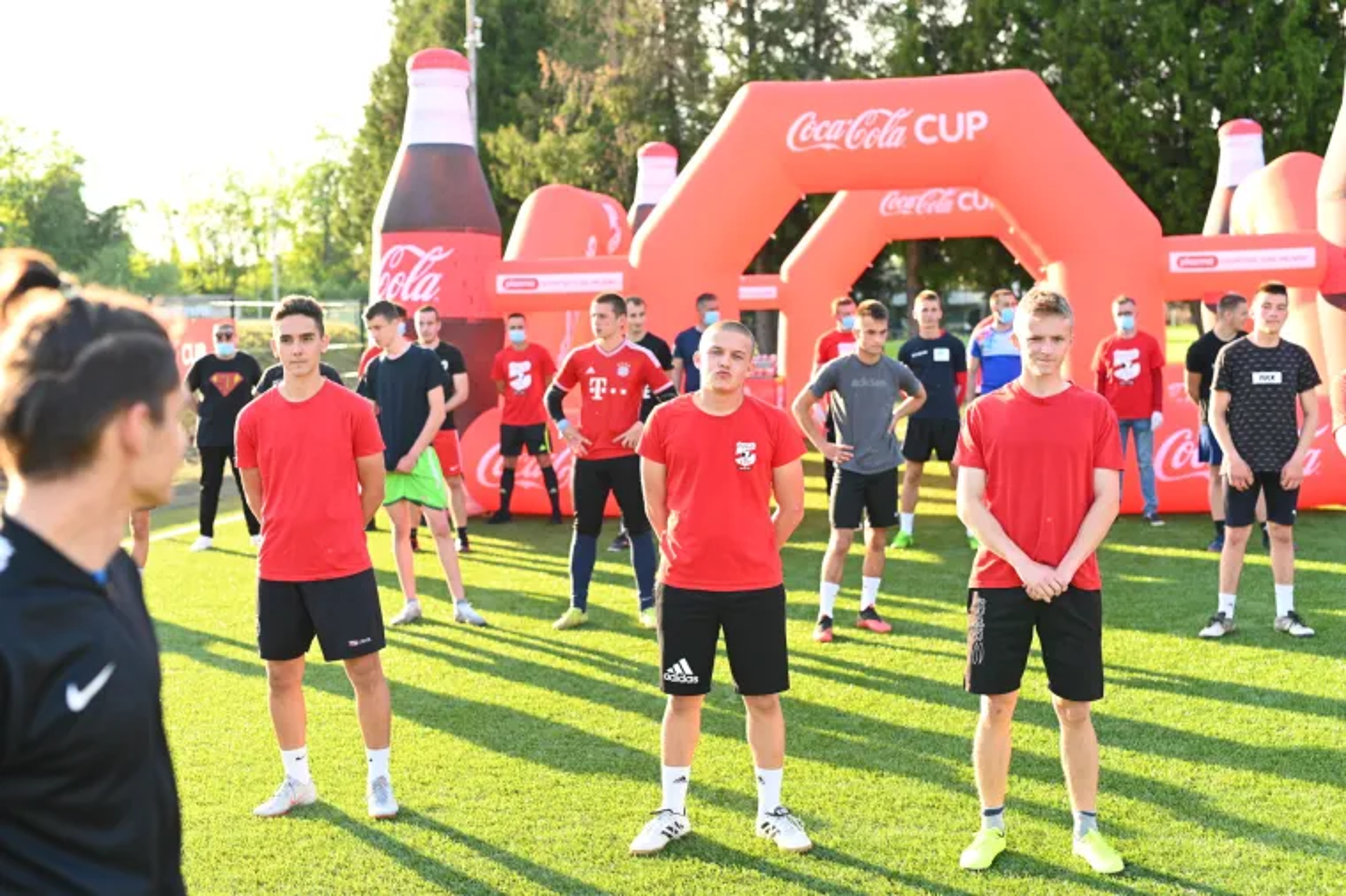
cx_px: 673
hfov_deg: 39.6
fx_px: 1869
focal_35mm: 50
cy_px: 448
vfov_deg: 27.0
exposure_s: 1/200
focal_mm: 50
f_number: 3.5
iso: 160
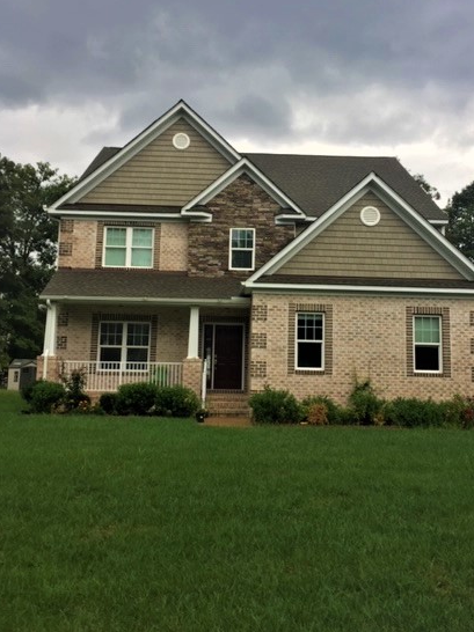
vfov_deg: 54.0
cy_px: 301
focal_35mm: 34
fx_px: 621
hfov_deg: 41.7
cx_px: 254
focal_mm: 4.15
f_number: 2.2
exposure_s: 1/158
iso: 32
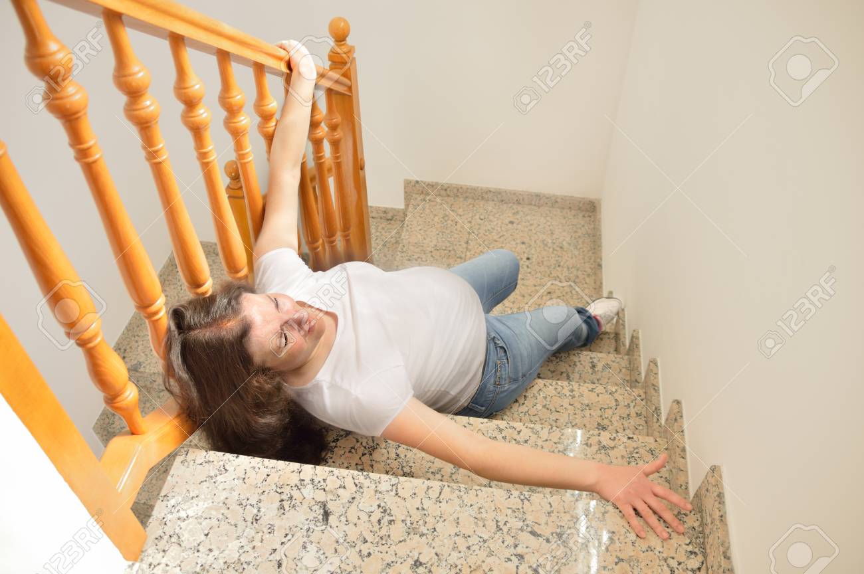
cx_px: 432
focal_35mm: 27
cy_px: 287
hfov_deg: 67.4
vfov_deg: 47.8
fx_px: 647
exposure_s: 1/80
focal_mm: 18
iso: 200
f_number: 3.5
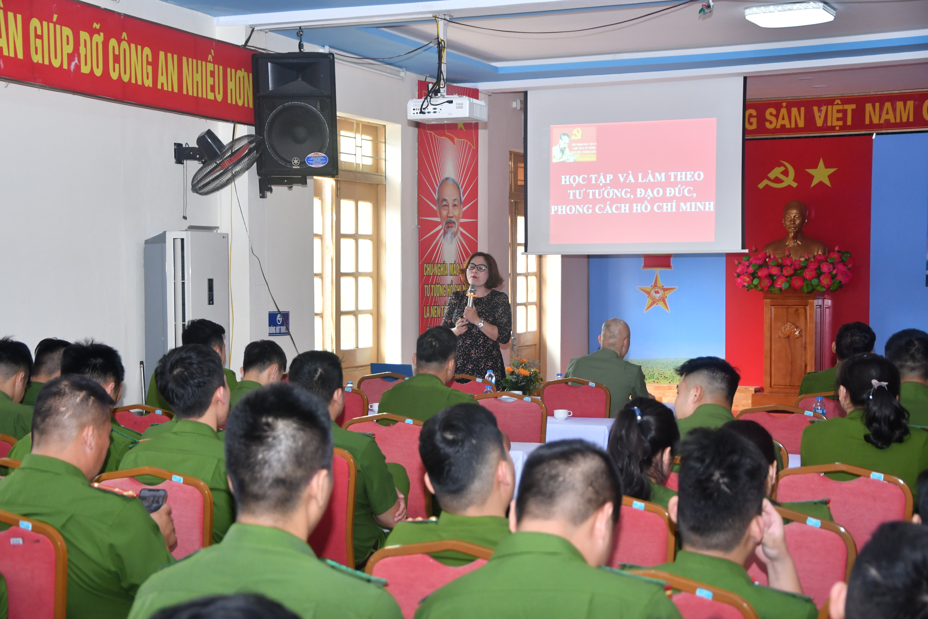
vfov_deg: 22.6
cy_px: 310
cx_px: 464
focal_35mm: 60
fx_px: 1547
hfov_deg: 33.4
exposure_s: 1/200
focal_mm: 40
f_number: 4.5
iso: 1000
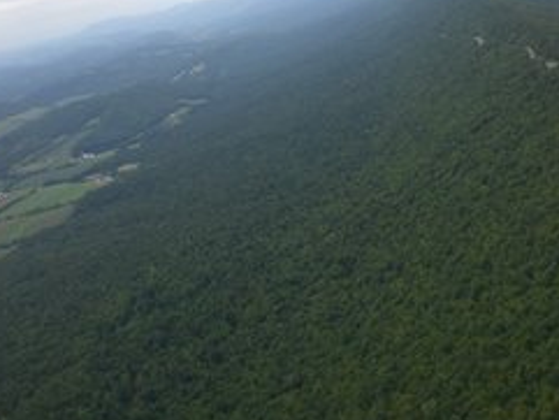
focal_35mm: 63
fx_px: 1018
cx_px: 397
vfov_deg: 23.0
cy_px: 90
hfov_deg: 30.4
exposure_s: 1/400
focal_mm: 6.3
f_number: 4.4
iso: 50
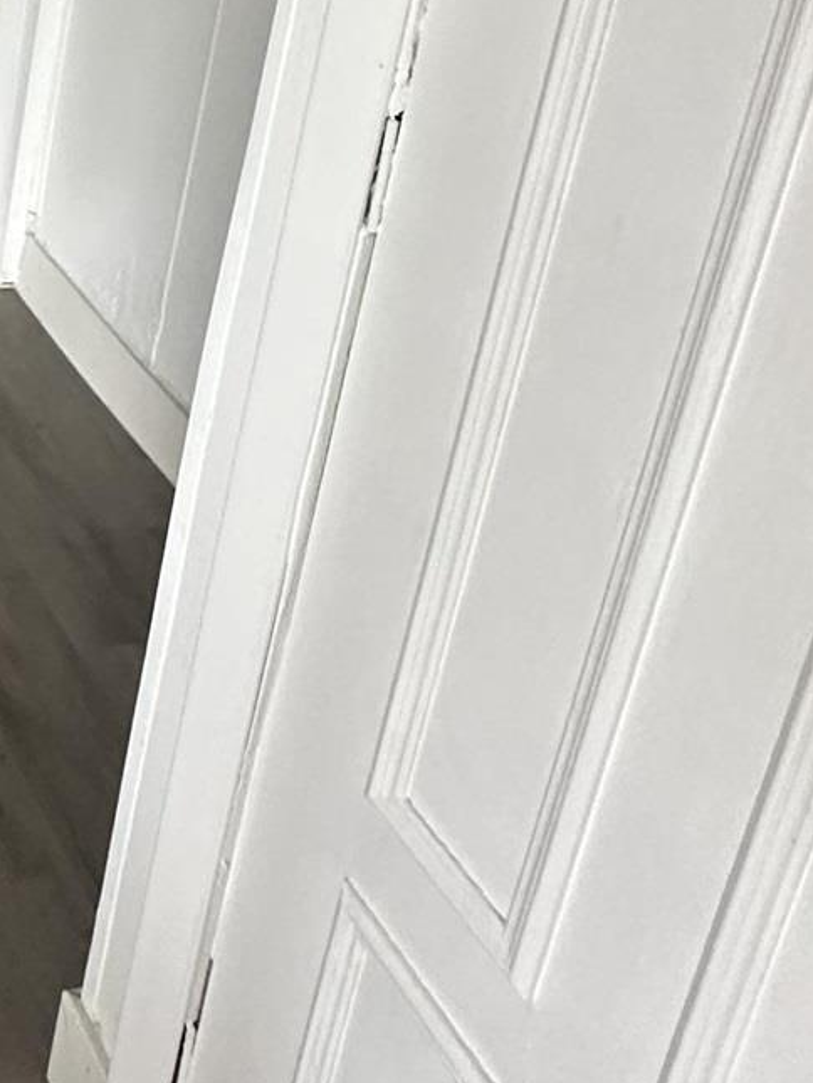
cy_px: -146
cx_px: -378
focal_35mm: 50
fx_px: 1565
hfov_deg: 23.7
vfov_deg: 32.8
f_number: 2.2
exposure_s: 1/60
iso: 400
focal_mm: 2.22
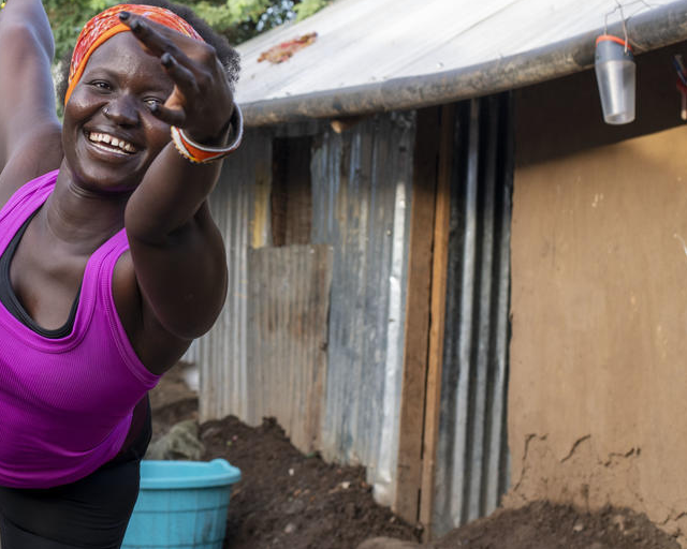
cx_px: 58
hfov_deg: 21.2
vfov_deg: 17.4
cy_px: 219
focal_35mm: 88
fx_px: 1789
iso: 320
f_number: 6.3
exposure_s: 1/80
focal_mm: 50
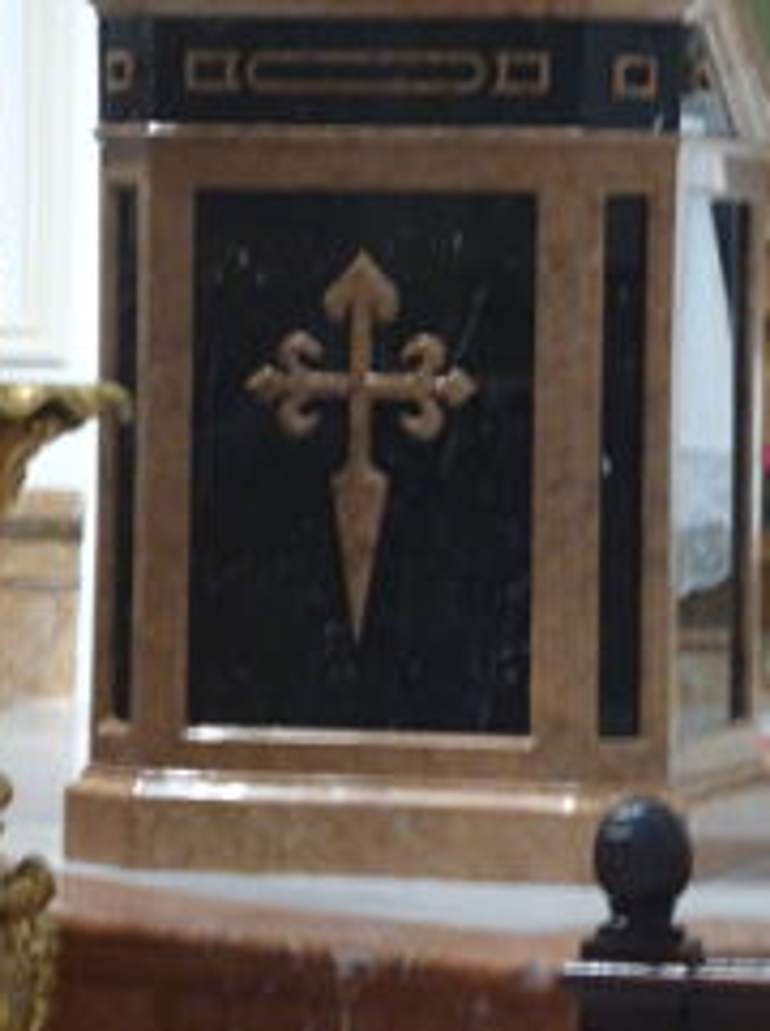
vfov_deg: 8.2
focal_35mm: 241
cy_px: 445
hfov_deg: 6.1
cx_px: 351
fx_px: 7167
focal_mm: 25.9
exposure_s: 1/6
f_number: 5.4
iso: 640
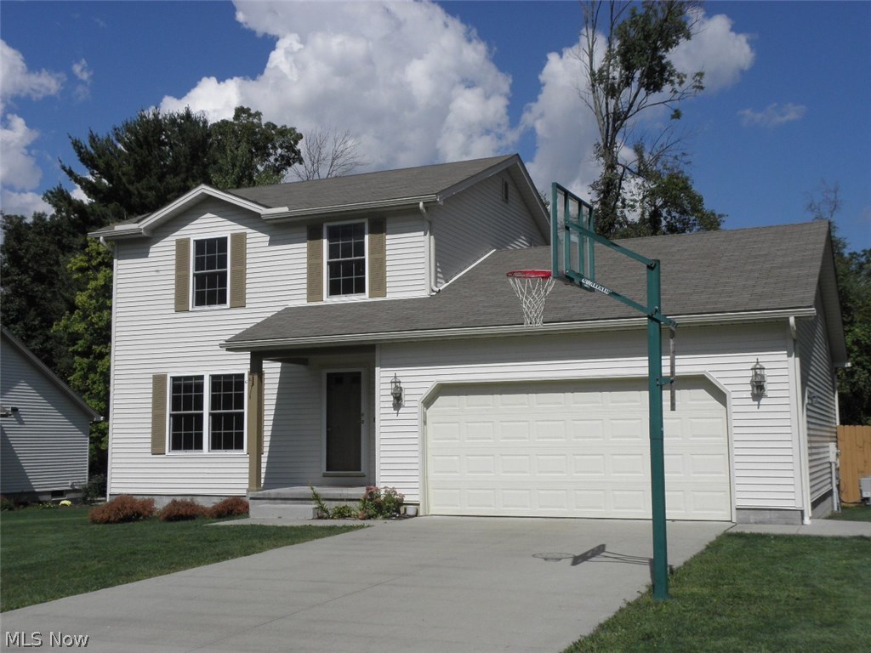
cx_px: 436
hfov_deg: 45.8
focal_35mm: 41
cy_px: 326
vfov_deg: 35.1
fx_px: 1032
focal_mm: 7.31
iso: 64
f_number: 5.6
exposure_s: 1/800
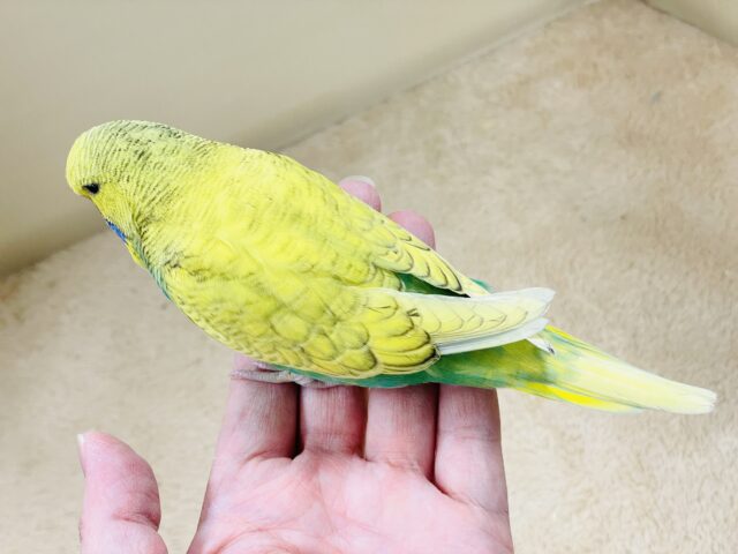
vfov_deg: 28.0
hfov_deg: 36.8
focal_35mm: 52
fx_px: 1109
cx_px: 369
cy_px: 277
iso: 100
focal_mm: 6
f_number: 2
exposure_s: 1/99
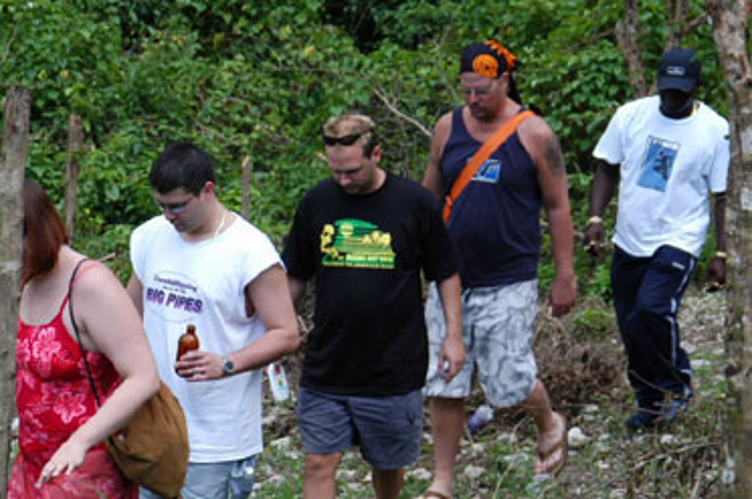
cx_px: 233
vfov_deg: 9.6
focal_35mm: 142
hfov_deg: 14.4
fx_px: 2962
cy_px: 253
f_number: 5.6
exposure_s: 1/125
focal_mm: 52
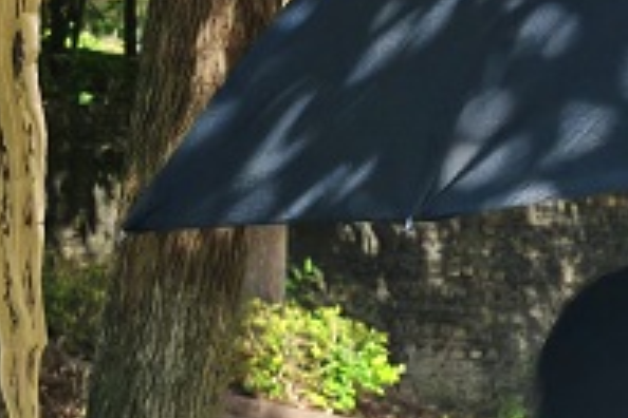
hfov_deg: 8.7
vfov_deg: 5.7
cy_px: 852
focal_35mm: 235
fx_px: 4099
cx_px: 558
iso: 50
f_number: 1.6
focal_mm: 7.62
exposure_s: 1/1800
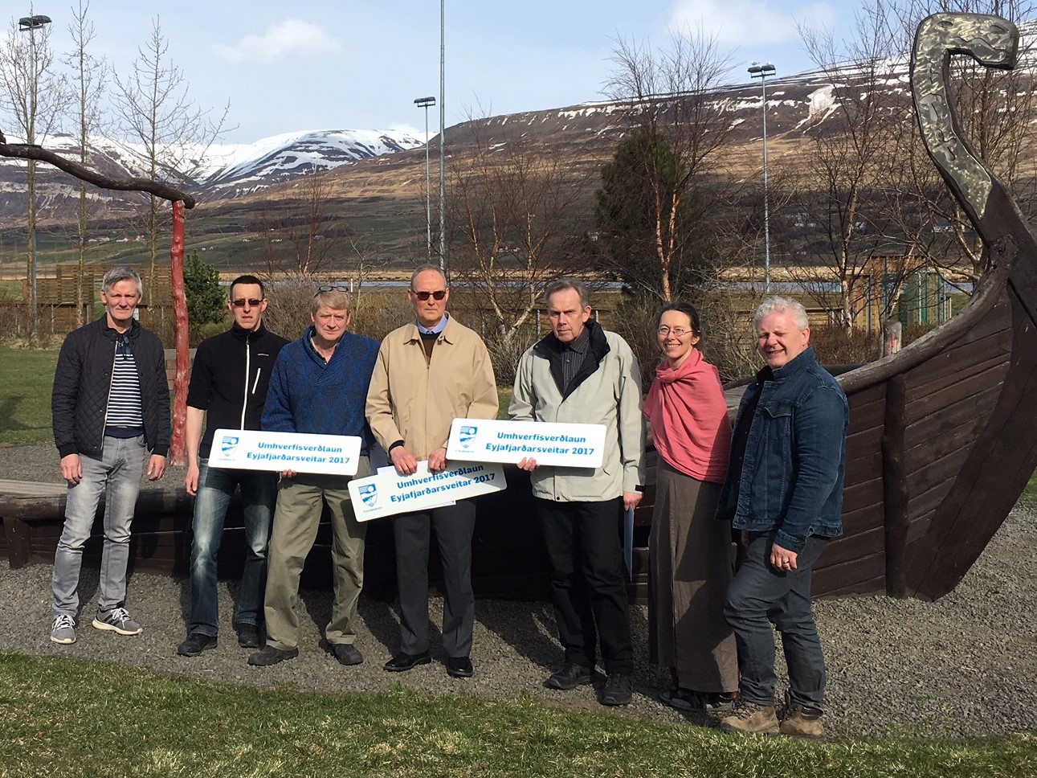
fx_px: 869
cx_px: 518
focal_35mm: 29
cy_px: 389
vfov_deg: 48.2
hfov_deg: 61.7
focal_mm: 4.15
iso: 25
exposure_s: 1/2262
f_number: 2.2
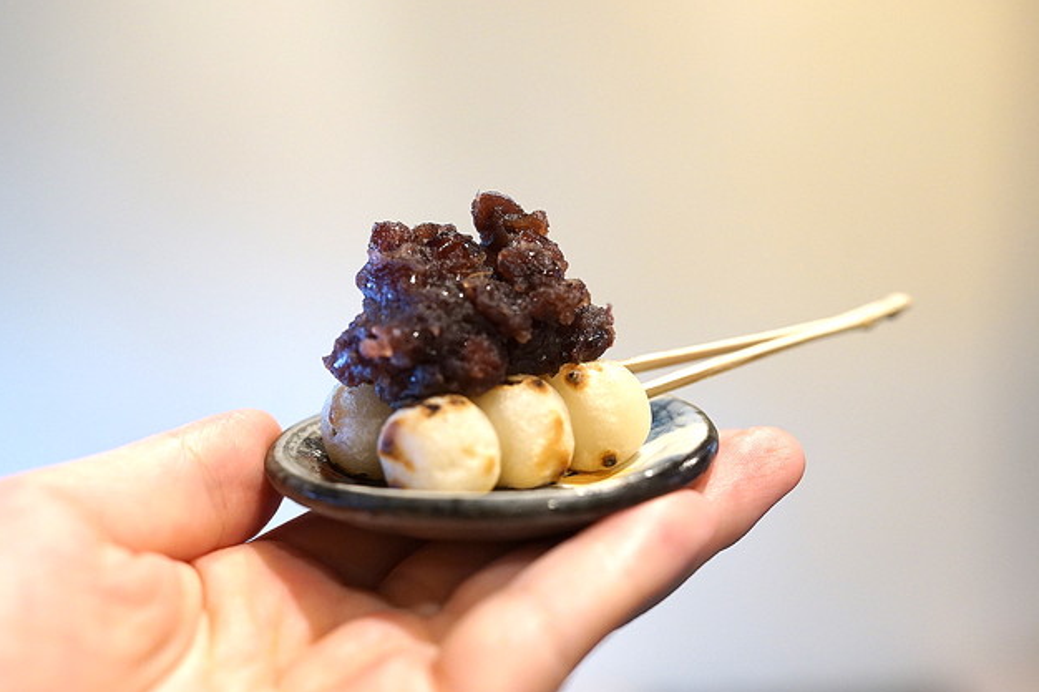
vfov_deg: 26.5
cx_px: 520
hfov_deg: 38.9
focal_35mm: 51
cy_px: 351
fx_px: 1471
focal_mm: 50
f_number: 3.5
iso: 1600
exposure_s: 1/125
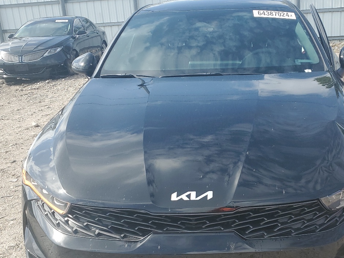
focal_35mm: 44
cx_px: 217
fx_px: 437
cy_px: 168
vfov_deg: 32.6
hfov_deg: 42.6
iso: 50
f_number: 1.5
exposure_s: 1/1667
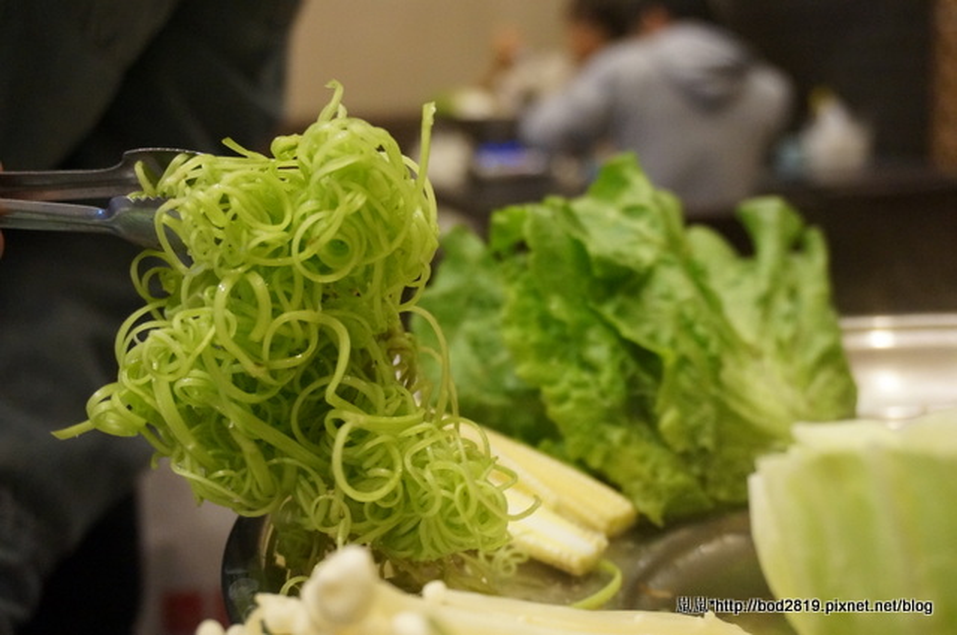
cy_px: 318
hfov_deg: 41.2
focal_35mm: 48
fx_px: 1274
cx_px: 478
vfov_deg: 28.0
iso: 3200
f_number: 5
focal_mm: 32
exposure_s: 1/15
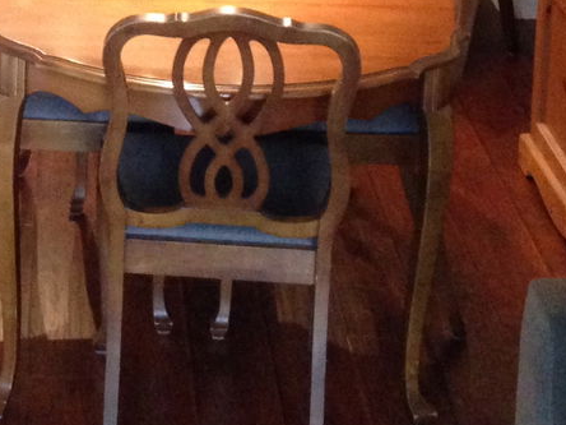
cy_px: -301
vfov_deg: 11.7
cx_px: 83
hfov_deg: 16.4
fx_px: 1946
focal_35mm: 119
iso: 400
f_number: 2.4
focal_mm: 4.12
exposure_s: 1/20
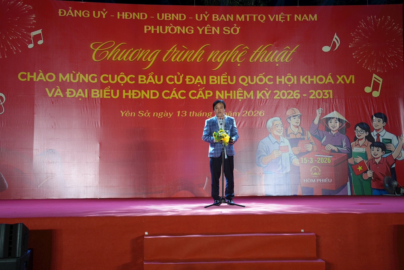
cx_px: 202
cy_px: 135
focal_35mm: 49
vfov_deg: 27.5
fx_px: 550
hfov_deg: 40.3
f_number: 4
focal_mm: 49
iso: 400
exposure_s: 1/160
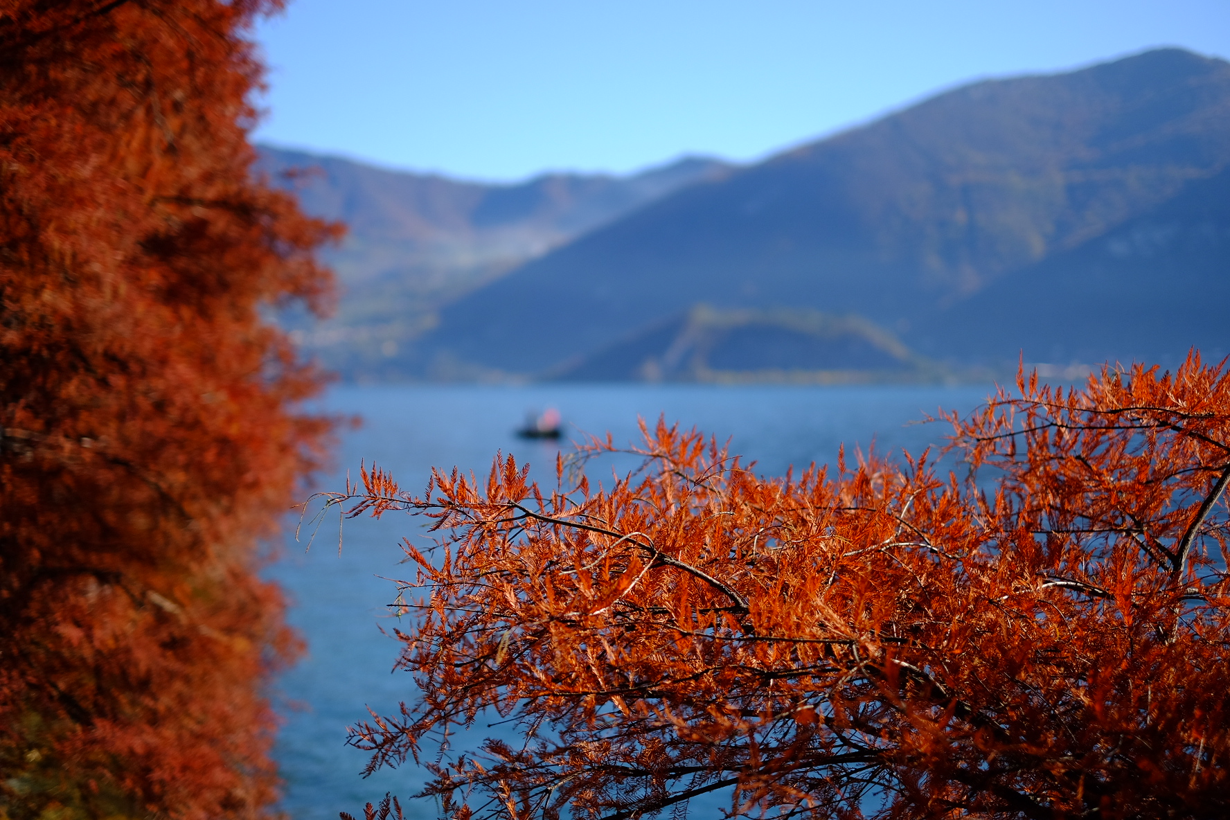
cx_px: 615
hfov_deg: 37.5
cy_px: 410
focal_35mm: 53
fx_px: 1811
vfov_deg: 25.5
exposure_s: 1/6000
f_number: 1.4
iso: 200
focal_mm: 35
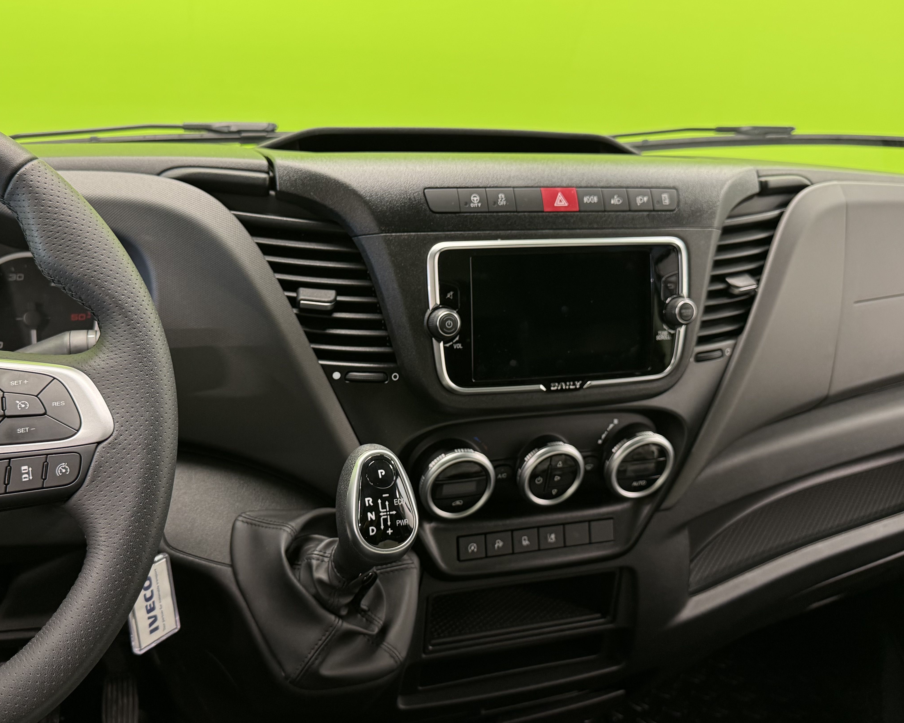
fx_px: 883
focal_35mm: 33
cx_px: 396
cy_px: 369
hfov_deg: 54.1
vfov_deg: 44.5
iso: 320
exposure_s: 1/50
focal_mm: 6.76
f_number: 1.78
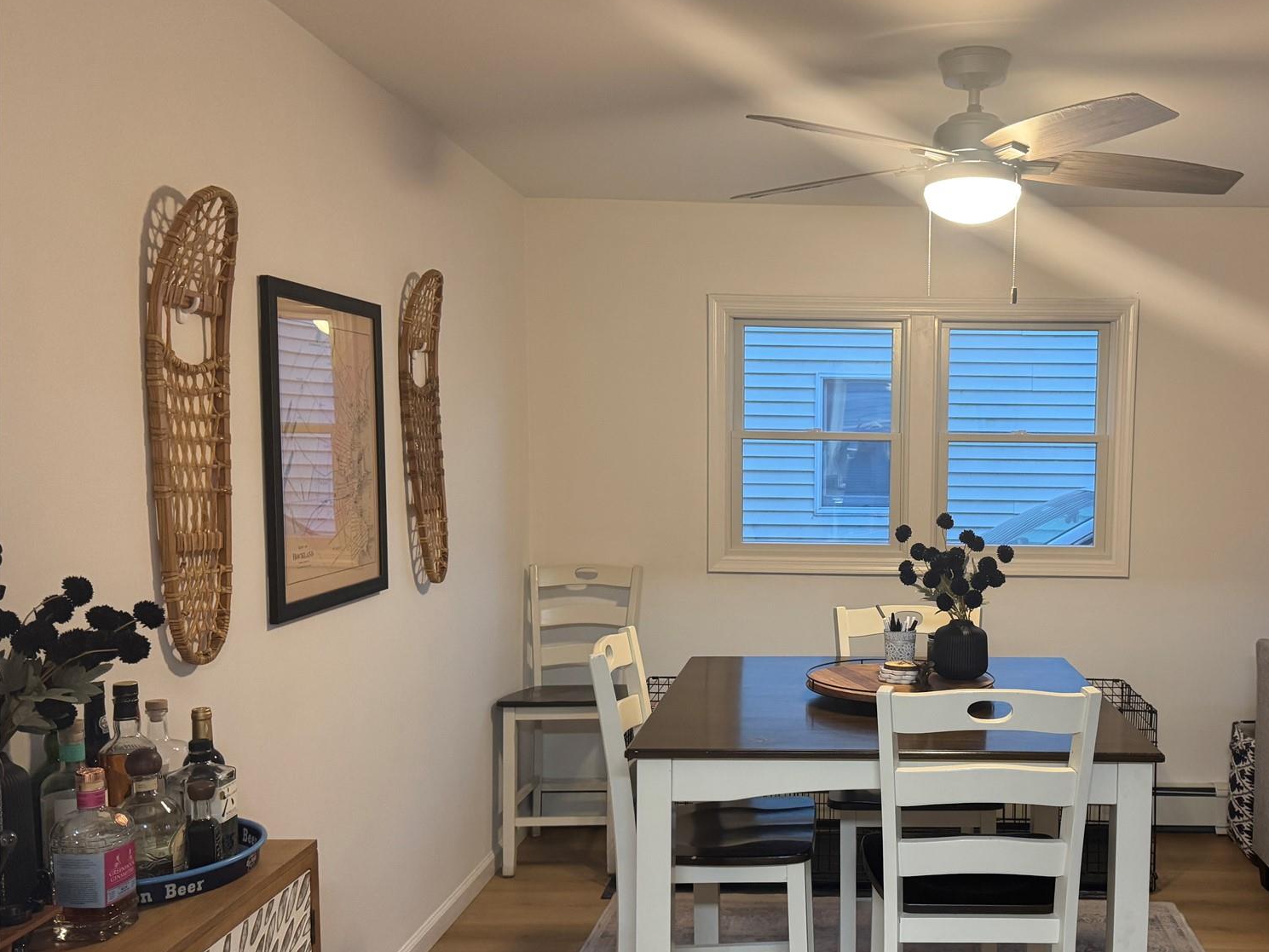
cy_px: 534
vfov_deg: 42.9
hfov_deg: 54.0
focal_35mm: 33
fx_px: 1210
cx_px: 870
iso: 400
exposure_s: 1/60
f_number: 1.78
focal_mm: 6.76
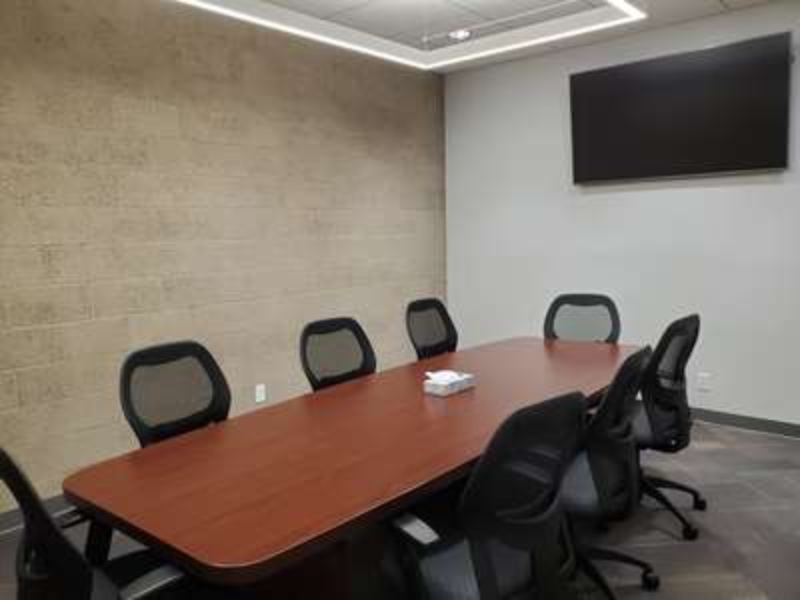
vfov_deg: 53.1
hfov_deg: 67.3
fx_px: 601
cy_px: 300
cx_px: 400
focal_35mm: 26
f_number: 2.4
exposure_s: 1/50
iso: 320
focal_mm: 4.3
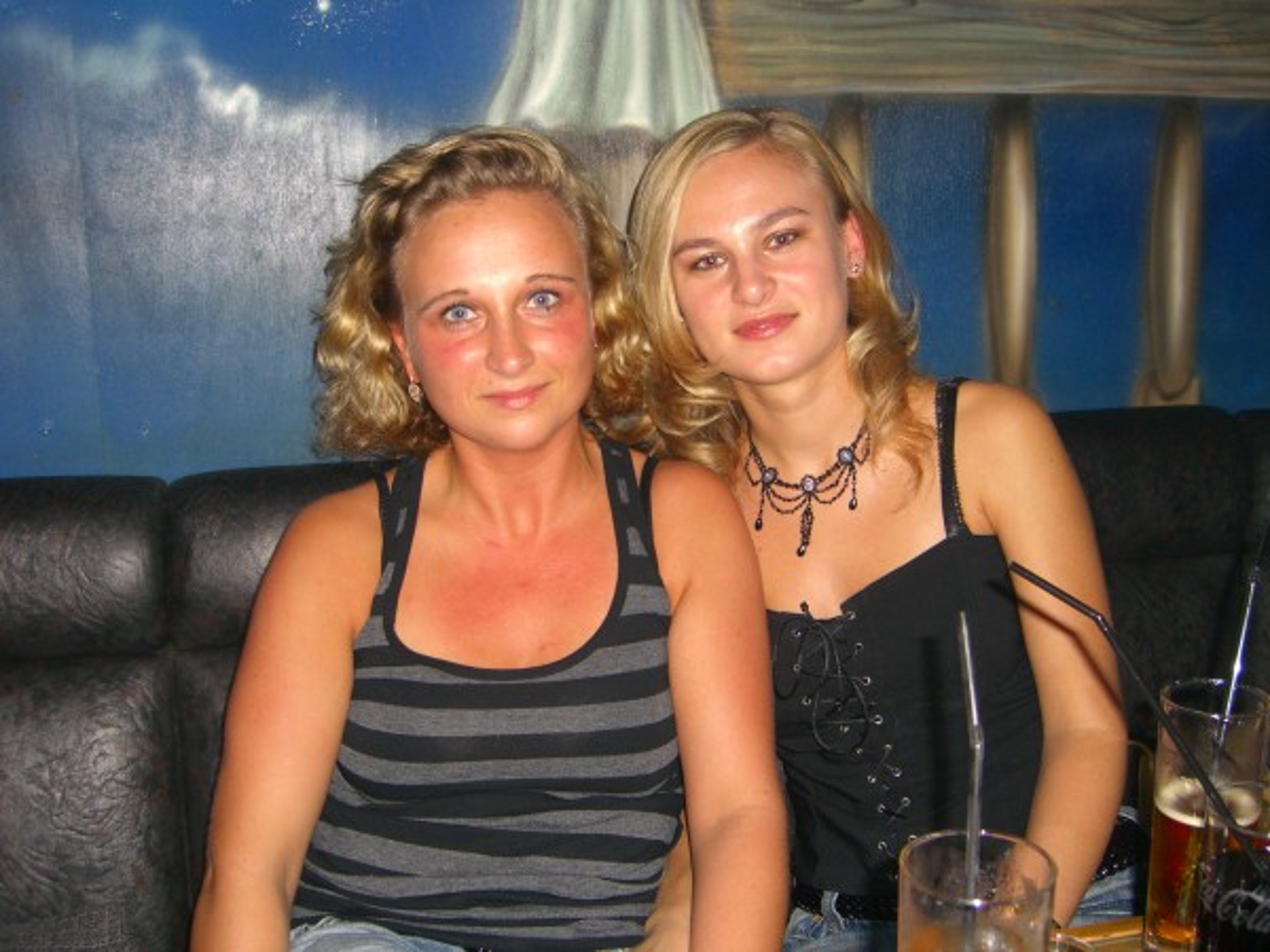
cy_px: 476
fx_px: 1394
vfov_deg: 37.7
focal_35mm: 38
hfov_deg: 49.0
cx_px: 635
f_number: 2.8
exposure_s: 1/60
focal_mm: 7.9
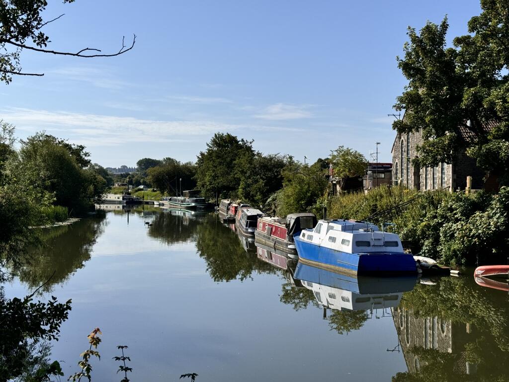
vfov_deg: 30.3
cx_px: 254
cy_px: 191
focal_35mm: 48
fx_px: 706
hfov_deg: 39.7
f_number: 1.78
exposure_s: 1/7092
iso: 64
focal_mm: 6.76
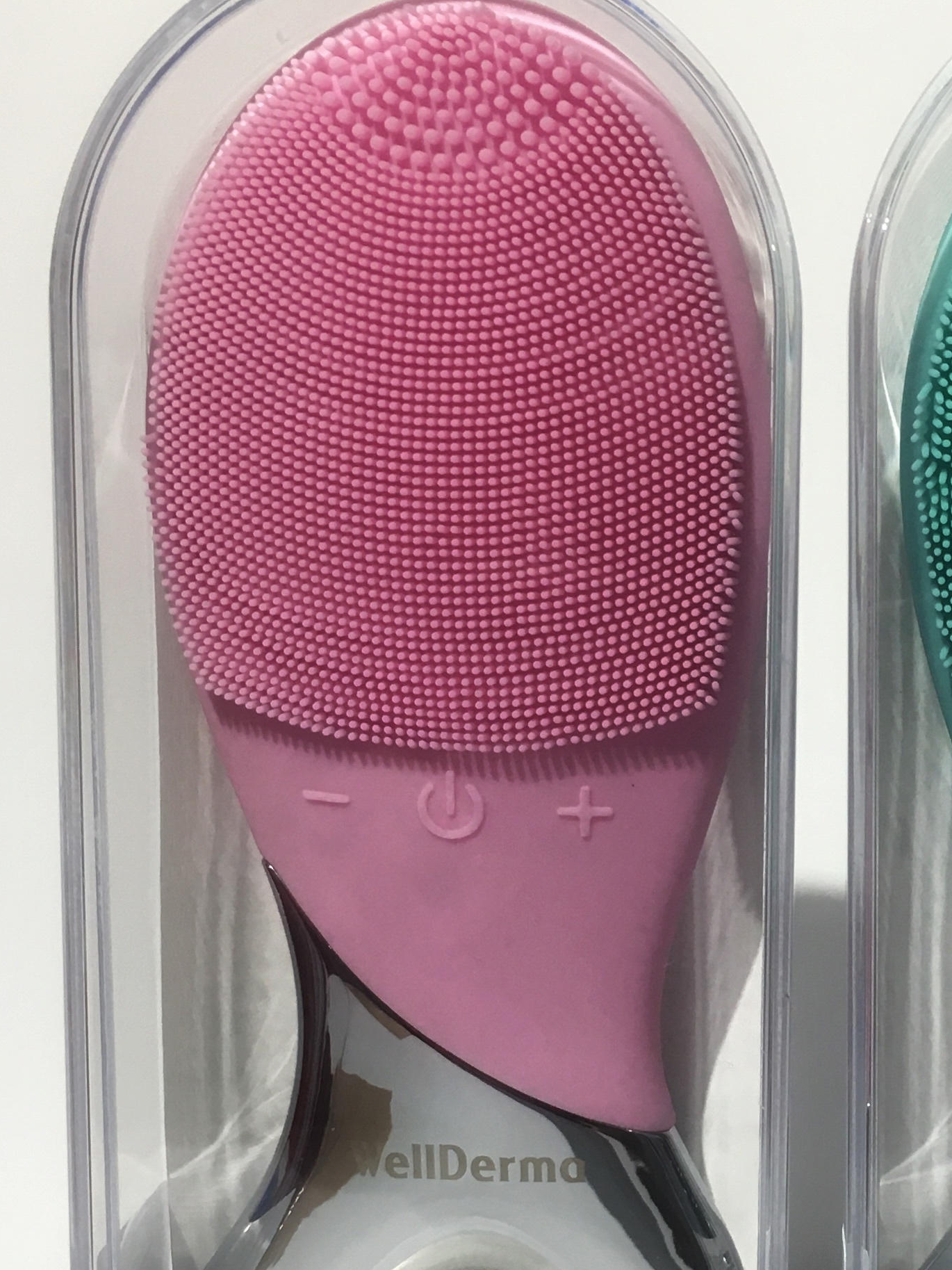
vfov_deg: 29.9
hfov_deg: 22.5
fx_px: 2347
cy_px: 922
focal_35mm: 64
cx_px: 819
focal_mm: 4.15
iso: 40
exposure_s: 1/33
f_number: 2.2
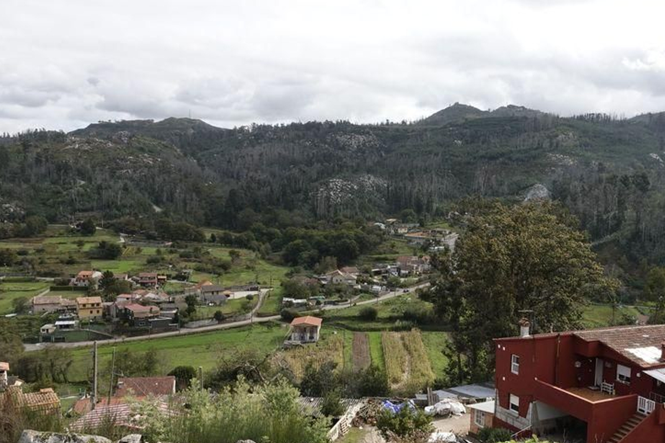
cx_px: 422
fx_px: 628
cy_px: 247
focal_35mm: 34
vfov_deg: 38.8
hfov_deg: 55.0
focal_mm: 8.8
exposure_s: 1/125
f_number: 8
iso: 100
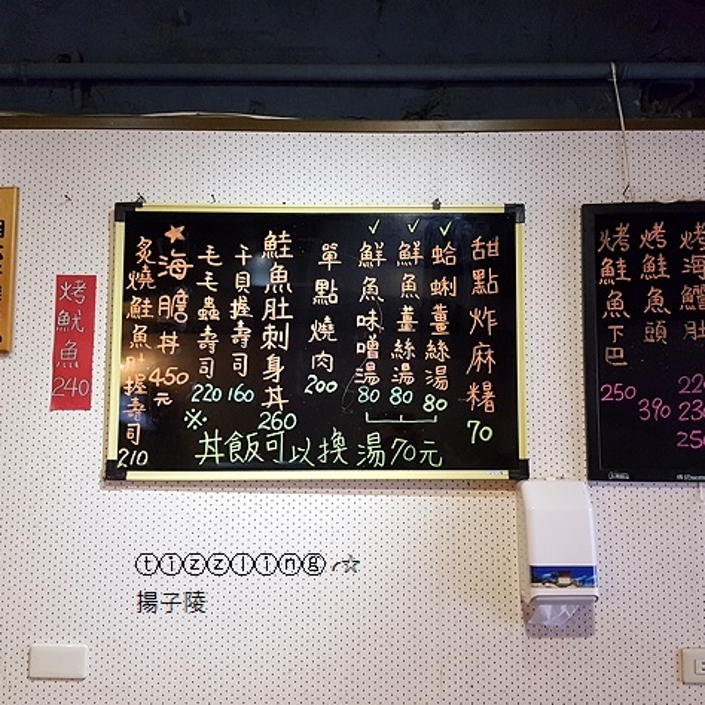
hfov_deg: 52.4
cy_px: 352
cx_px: 397
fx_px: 714
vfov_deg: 52.5
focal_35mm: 31
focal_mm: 4.2
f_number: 1.7
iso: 640
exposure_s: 1/60
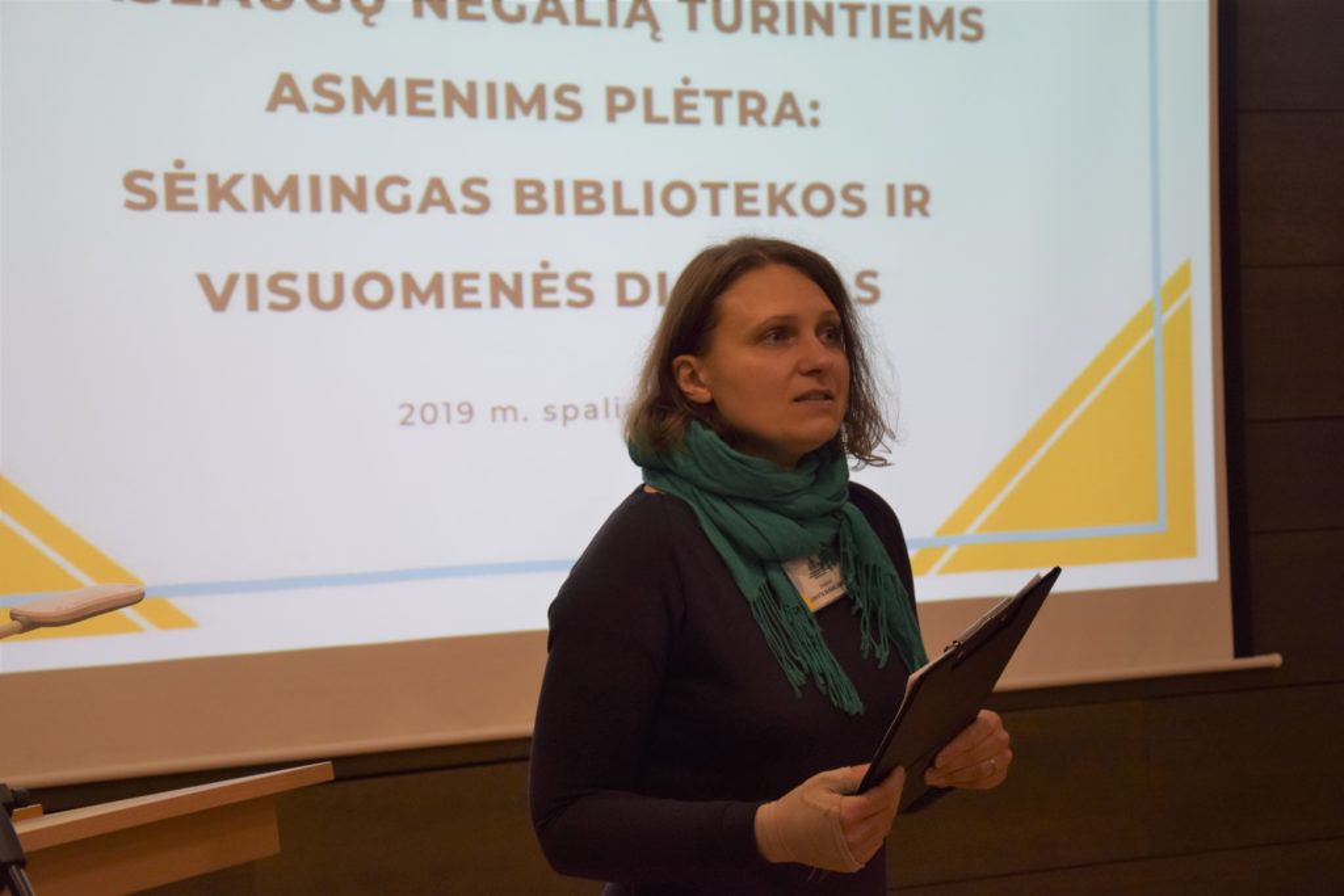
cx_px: 672
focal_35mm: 75
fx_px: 2800
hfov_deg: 27.0
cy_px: 448
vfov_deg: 18.2
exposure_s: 1/60
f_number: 5
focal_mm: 50
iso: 640
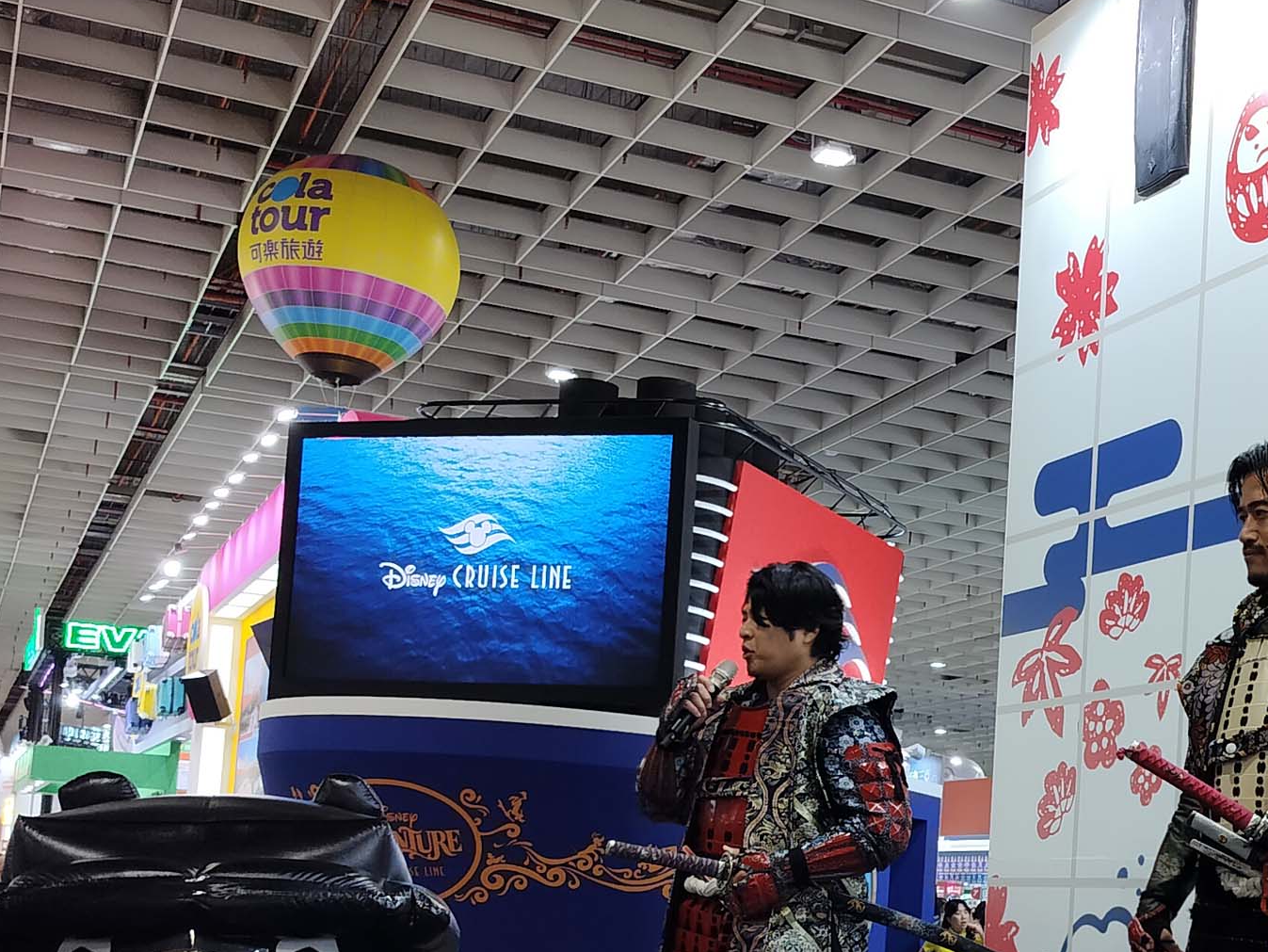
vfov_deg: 25.3
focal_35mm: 57
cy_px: 745
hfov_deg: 33.0
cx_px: 974
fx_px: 2088
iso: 125
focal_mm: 5.24
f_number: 1.7
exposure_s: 1/60
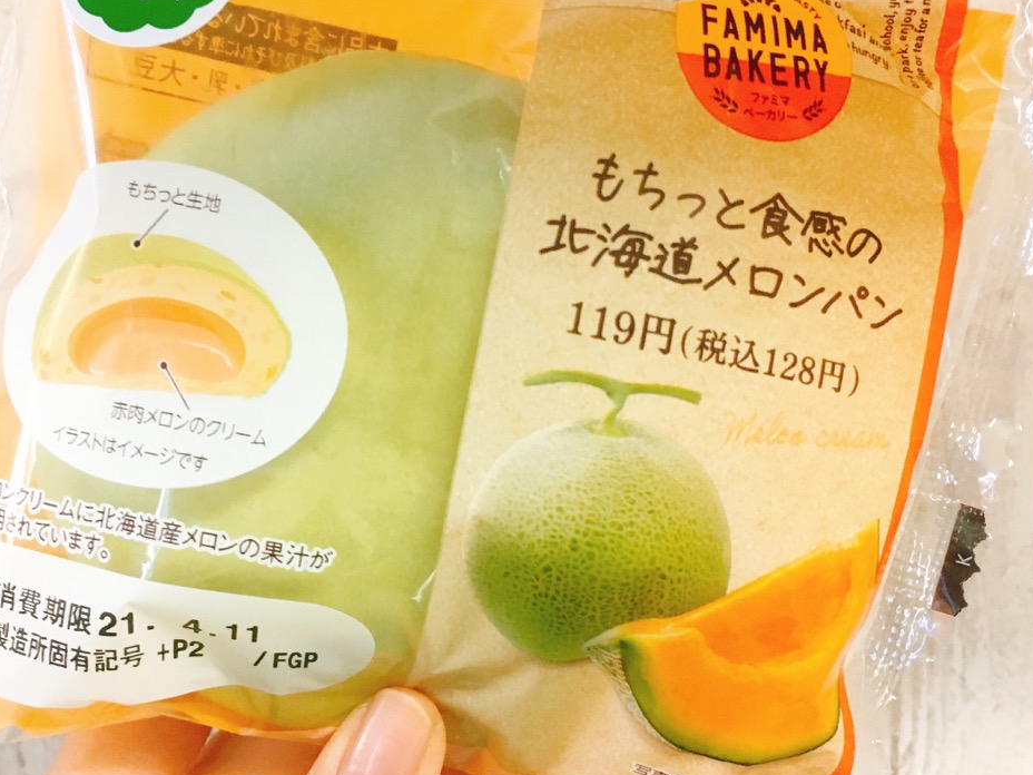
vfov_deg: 36.0
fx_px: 1194
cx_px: 513
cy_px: 408
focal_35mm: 40
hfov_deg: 46.8
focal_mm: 4.15
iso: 200
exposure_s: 1/24
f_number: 2.2
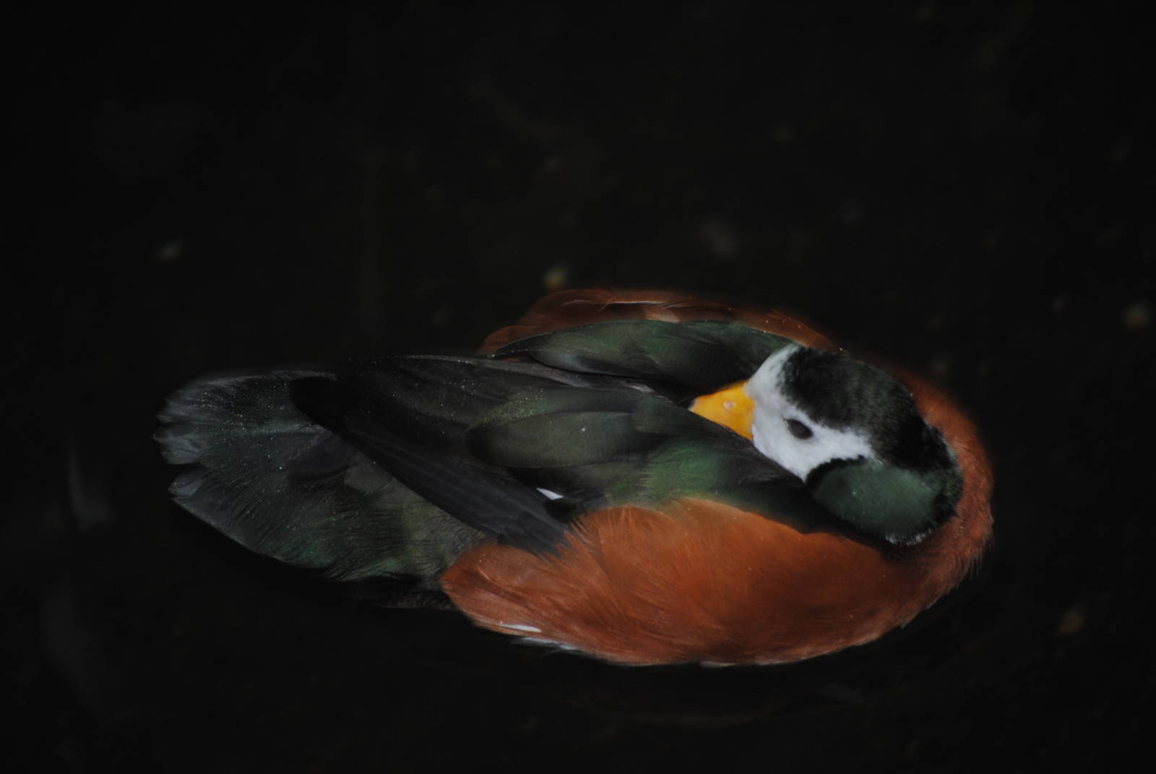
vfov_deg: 4.6
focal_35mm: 300
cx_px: 578
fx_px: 9645
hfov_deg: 6.9
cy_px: 387
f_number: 5.6
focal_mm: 200
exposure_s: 1/60
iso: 200
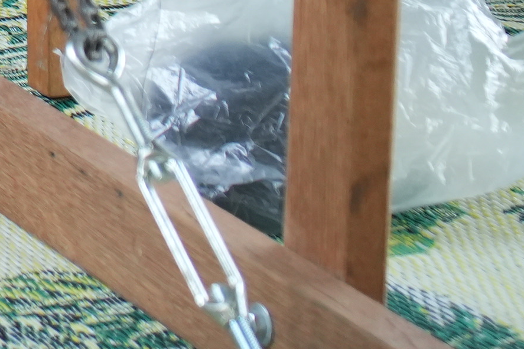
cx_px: -650
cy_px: -425
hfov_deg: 8.9
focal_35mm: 213
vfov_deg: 6.2
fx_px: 3100
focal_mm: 41
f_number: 4.5
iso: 2000
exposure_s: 1/250
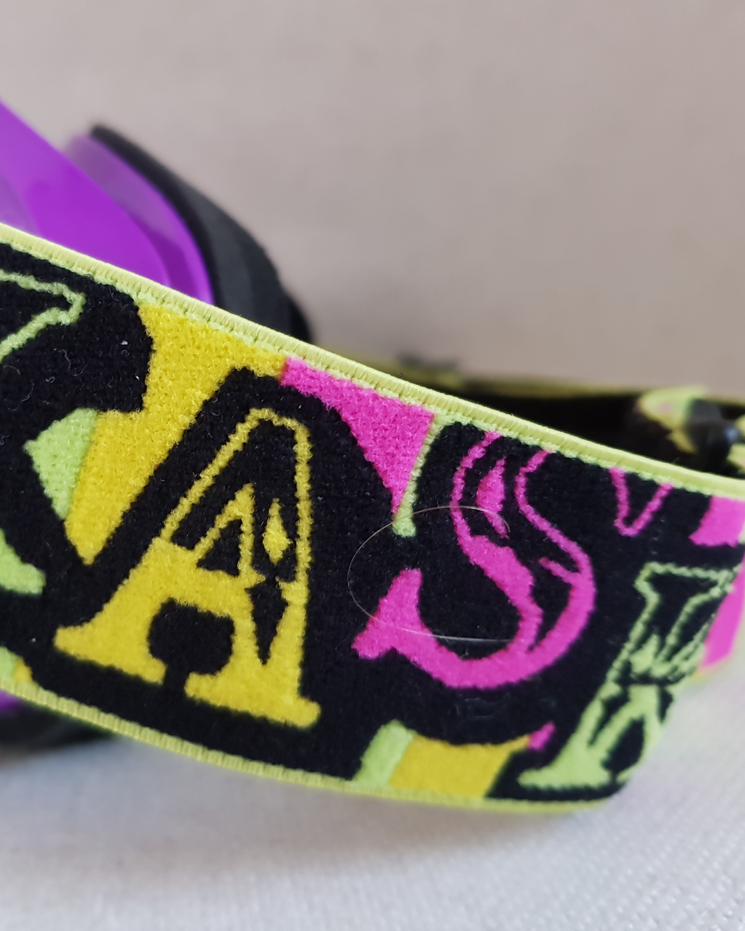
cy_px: 466
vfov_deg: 52.8
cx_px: 201
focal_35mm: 34
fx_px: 937
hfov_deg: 42.2
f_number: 1.7
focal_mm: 4.2
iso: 200
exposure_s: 1/11
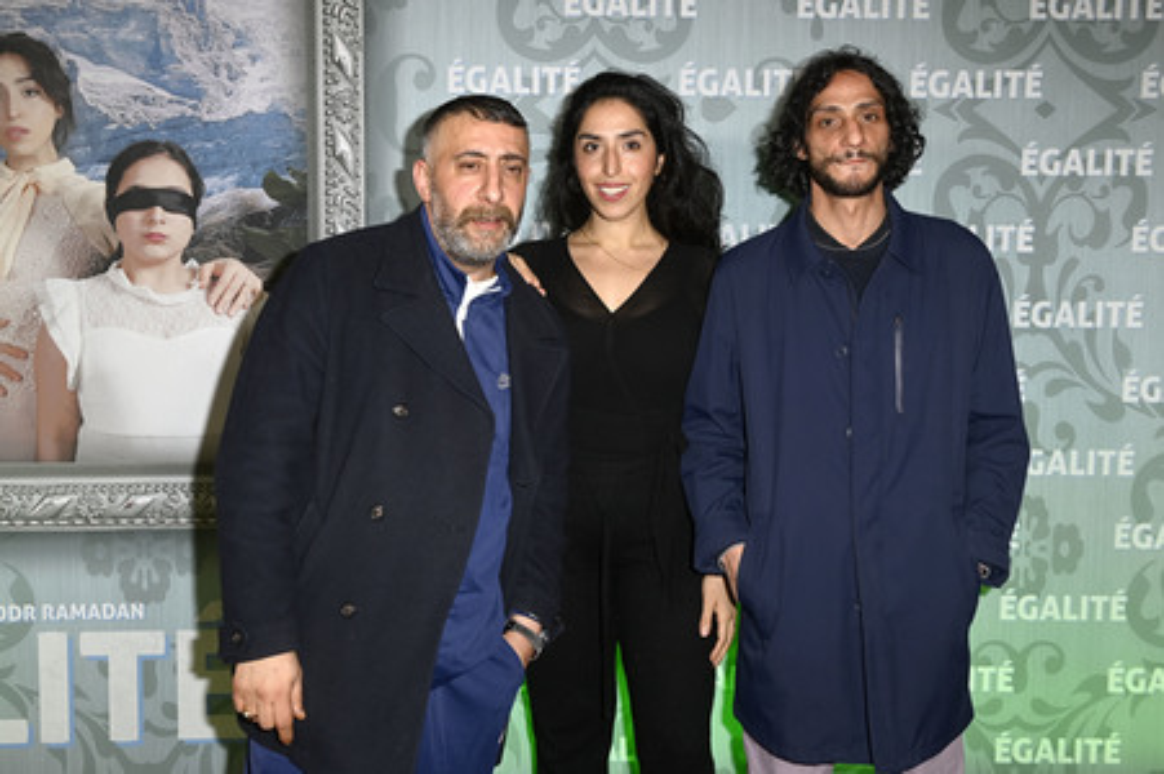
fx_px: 1228
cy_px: 387
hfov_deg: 50.7
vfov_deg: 35.0
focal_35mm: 38
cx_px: 582
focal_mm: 38
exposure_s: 1/200
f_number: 5.6
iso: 640
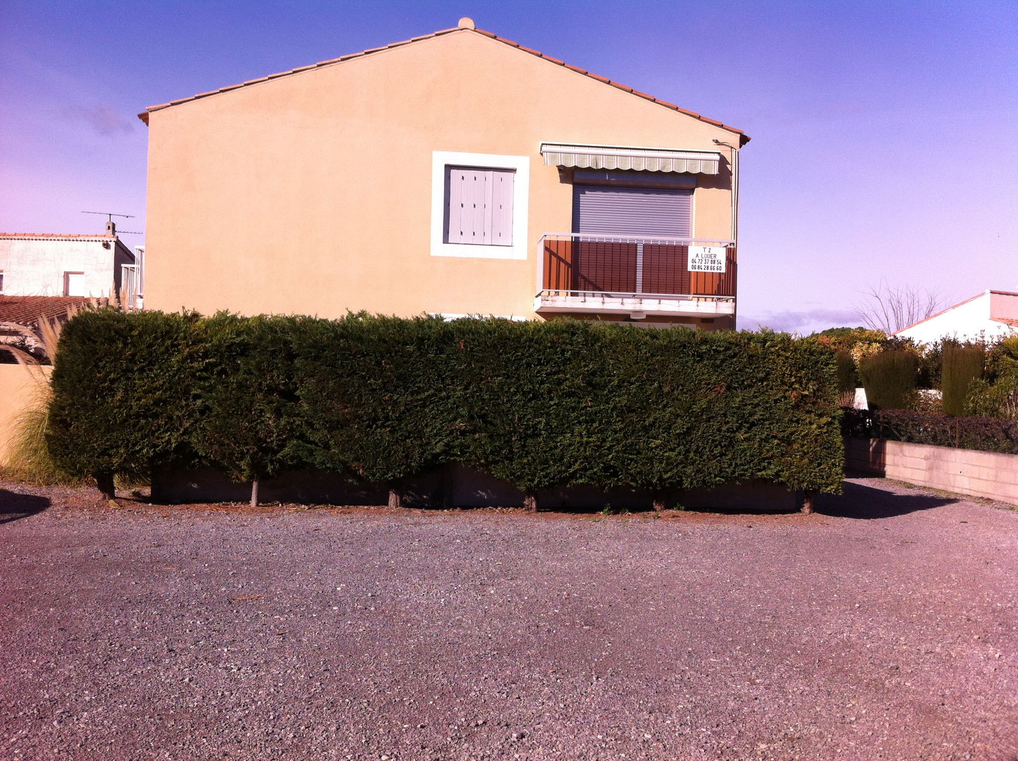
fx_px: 1028
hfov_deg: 52.7
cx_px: 509
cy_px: 380
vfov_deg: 40.6
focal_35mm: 35
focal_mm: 3.85
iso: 80
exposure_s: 1/2011
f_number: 2.8
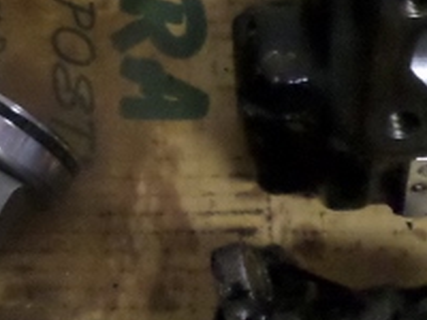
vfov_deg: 14.8
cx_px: 109
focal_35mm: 100
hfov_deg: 19.5
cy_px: 139
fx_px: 1234
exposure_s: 1/15
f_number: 2.5
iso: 640
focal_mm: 4.5
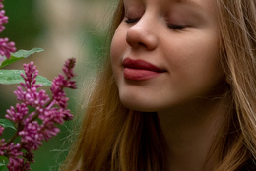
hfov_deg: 3.6
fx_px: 4022
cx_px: -62
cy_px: 197
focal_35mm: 565
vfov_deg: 2.4
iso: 400
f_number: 1.4
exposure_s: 1/2500
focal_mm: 105
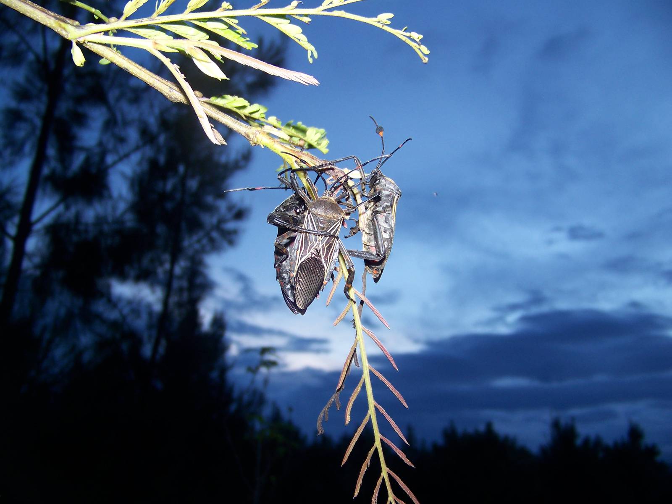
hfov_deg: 51.4
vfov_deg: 39.7
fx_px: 699
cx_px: 336
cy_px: 252
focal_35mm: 36
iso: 64
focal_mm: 5.85
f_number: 2.8
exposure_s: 1/60
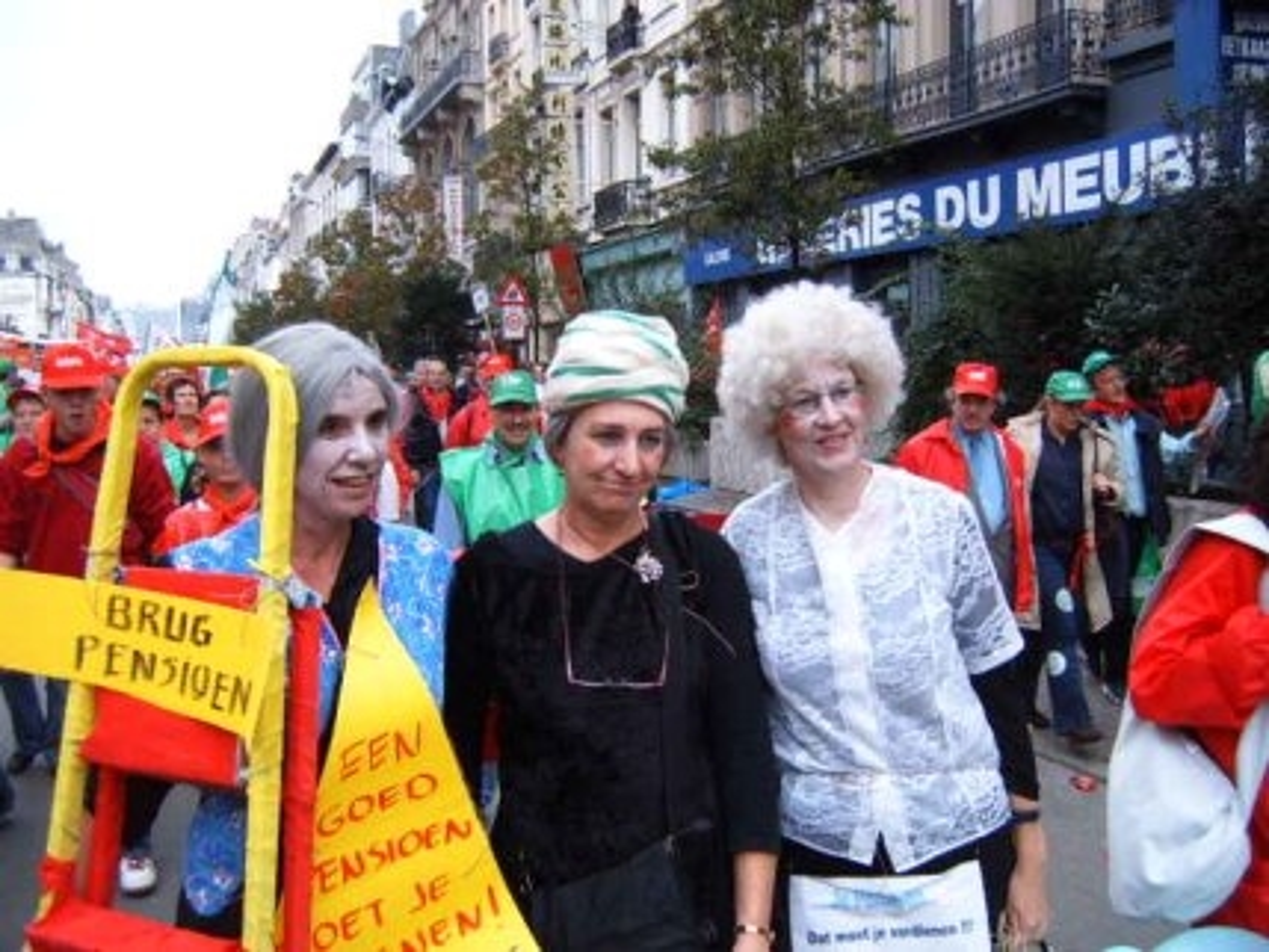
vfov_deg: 38.7
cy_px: 476
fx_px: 1357
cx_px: 634
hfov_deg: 50.1
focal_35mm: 37
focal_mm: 6.2
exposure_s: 1/125
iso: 63
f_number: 2.9
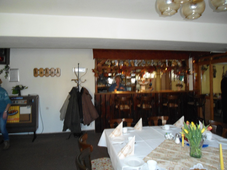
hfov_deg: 67.3
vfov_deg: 53.1
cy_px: 85
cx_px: 114
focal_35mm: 26
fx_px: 170
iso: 400
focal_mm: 4.7
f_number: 2.8
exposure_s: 1/30
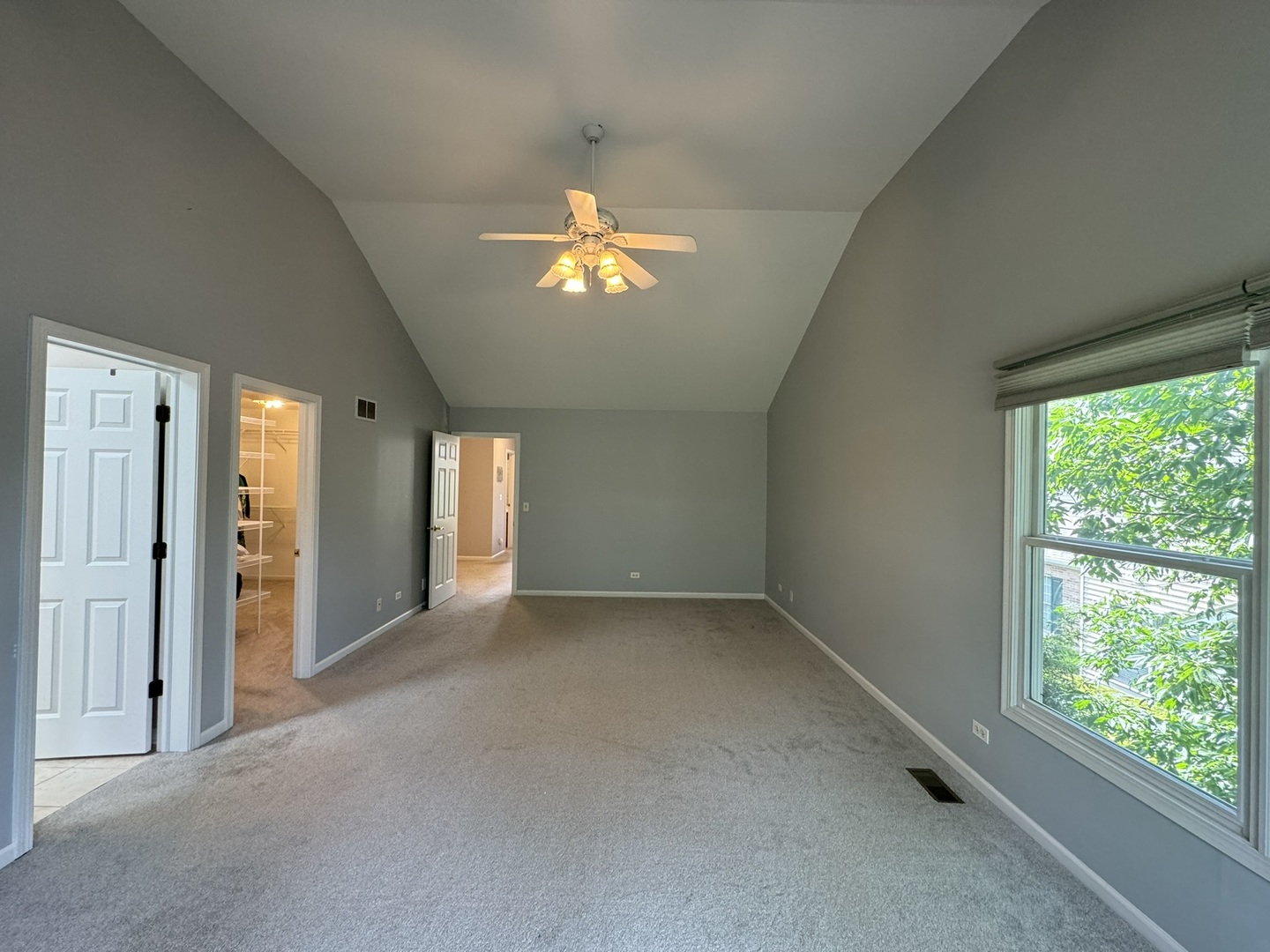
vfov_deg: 85.7
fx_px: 514
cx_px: 635
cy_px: 476
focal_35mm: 14
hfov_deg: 102.1
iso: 250
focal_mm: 2.22
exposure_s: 1/60
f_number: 2.2
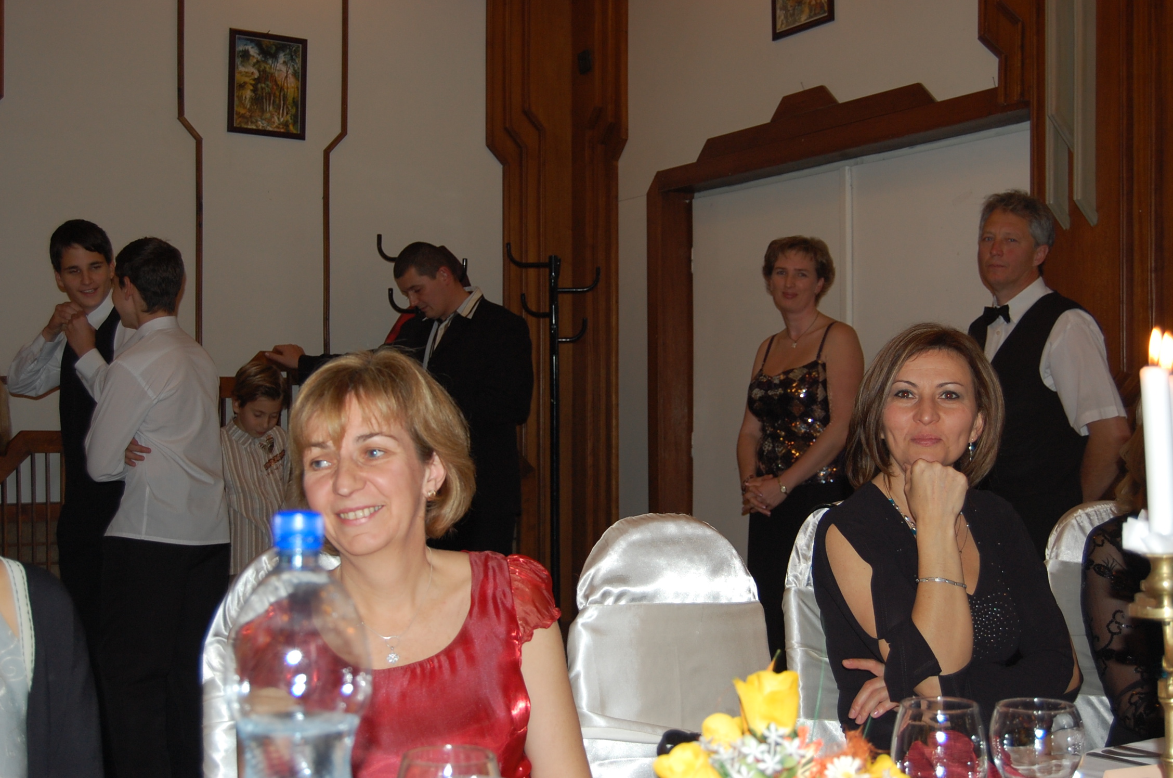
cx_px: 586
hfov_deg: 43.7
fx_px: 1464
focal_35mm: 45
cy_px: 389
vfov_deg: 29.8
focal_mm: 30
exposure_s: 1/60
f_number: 4.2
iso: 400
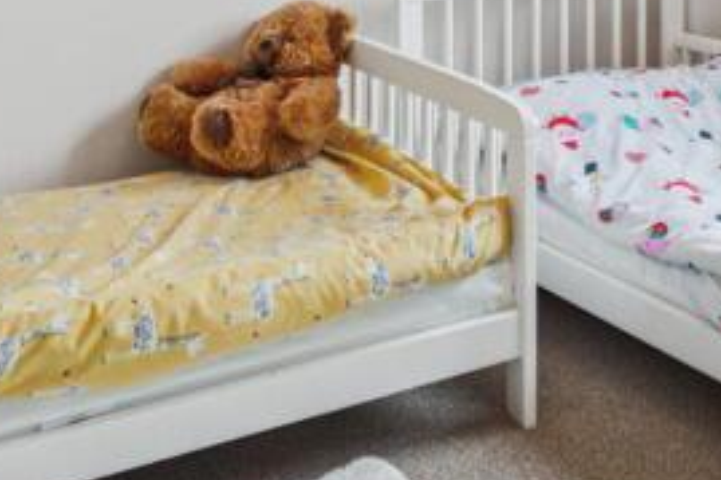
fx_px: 1259
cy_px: -200
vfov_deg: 19.3
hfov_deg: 30.9
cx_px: 603
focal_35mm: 63
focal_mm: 11
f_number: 5
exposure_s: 1/160
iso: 640
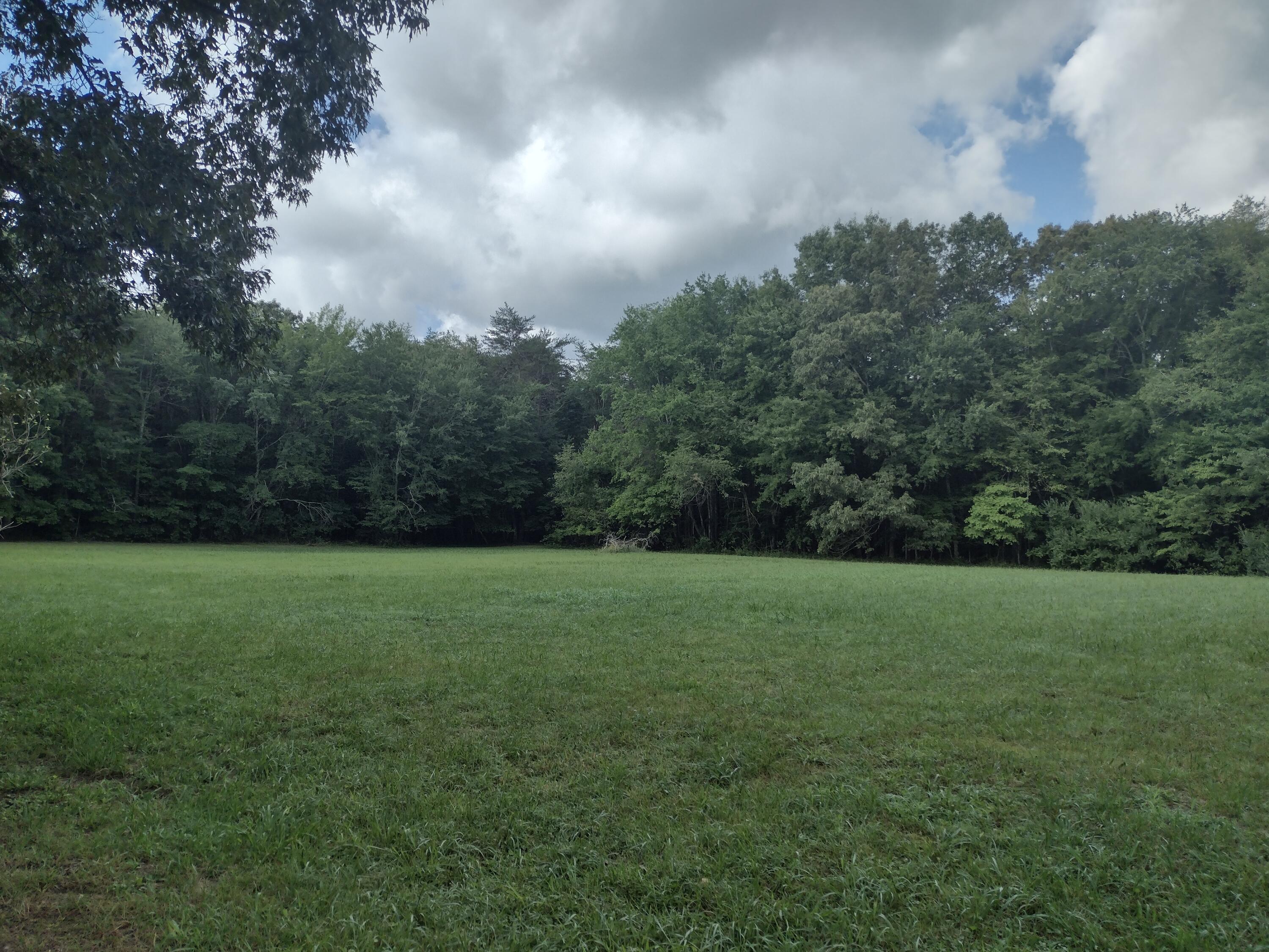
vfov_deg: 51.4
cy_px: 476
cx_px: 634
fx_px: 990
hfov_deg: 65.3
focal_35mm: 27
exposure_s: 1/2021
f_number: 1.7
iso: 100
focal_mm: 4.71
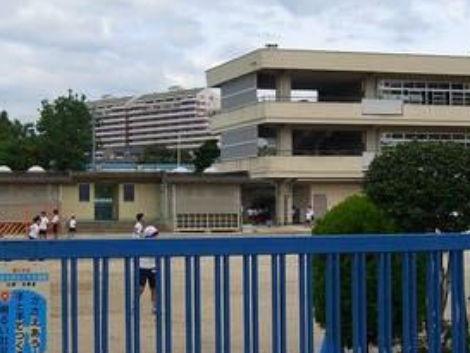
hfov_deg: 22.0
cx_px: 270
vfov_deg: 16.6
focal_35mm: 89
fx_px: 1209
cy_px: 157
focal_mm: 7.9
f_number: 8
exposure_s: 1/200
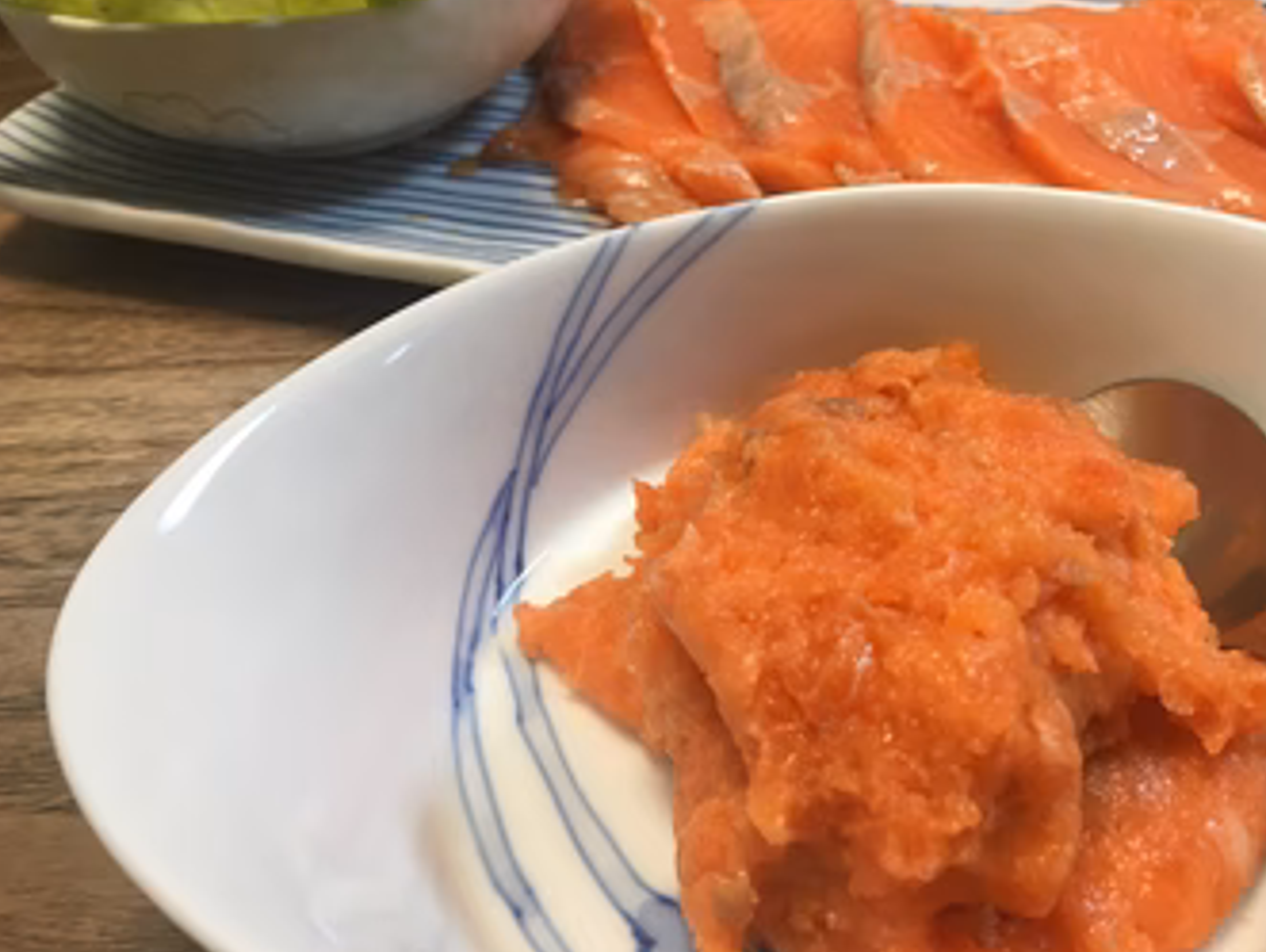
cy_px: 390
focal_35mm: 35
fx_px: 1281
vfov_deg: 40.6
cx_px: 734
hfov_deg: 52.3
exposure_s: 1/30
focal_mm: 4.15
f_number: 2.2
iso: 40
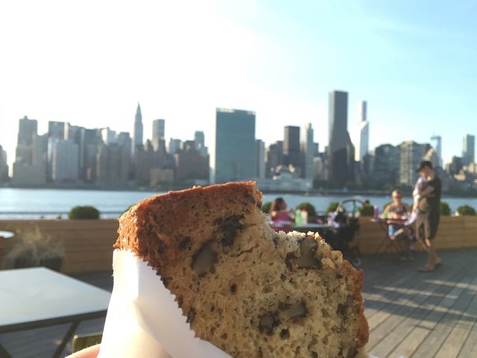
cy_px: 179
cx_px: 238
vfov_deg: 41.8
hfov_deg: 54.0
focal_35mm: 34
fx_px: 469
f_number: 2.2
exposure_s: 1/386
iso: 25
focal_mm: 4.15
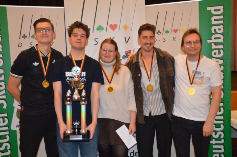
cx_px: 118
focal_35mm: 36
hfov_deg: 53.2
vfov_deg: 36.8
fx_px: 237
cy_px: 78
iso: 560
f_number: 3.8
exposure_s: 1/60
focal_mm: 24
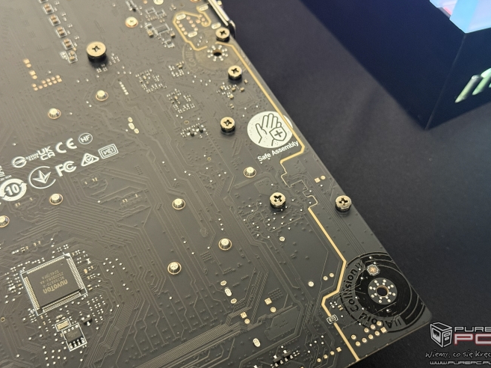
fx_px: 695
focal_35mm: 49
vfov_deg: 29.6
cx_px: 249
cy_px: 182
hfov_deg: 38.9
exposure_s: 1/40
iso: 400
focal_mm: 6.76
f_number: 1.78
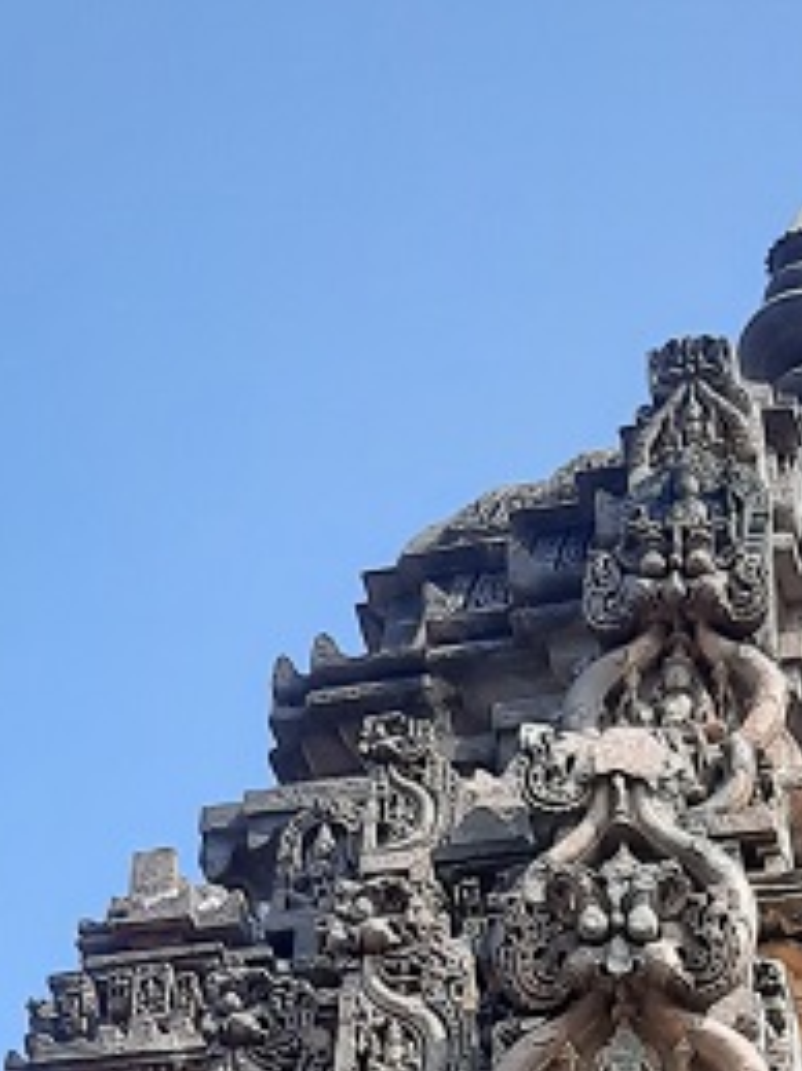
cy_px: 1650
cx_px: 773
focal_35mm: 116
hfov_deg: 12.6
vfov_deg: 15.5
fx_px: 3586
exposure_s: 1/681
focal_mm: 4.6
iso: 32
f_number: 2
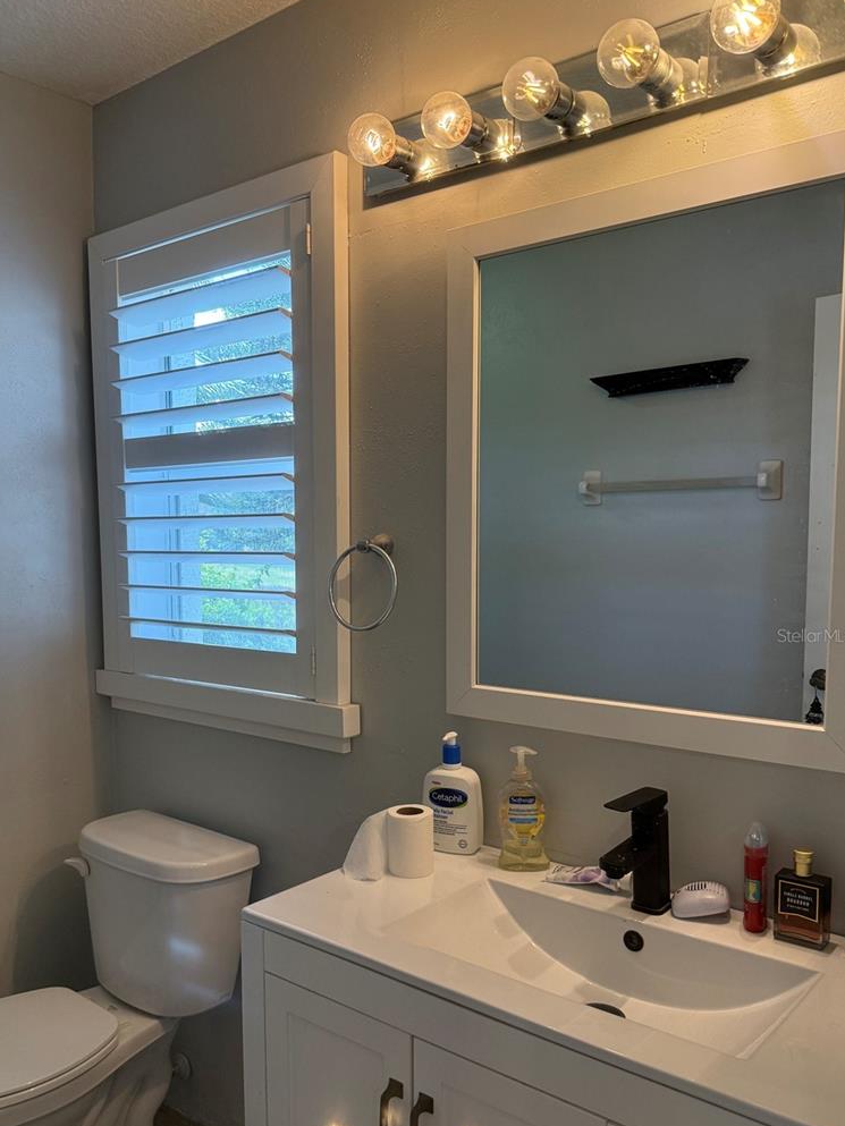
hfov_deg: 48.0
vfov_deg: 61.4
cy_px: 635
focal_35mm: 29
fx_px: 944
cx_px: 347
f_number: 1.78
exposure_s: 1/157
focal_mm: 6.76
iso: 200
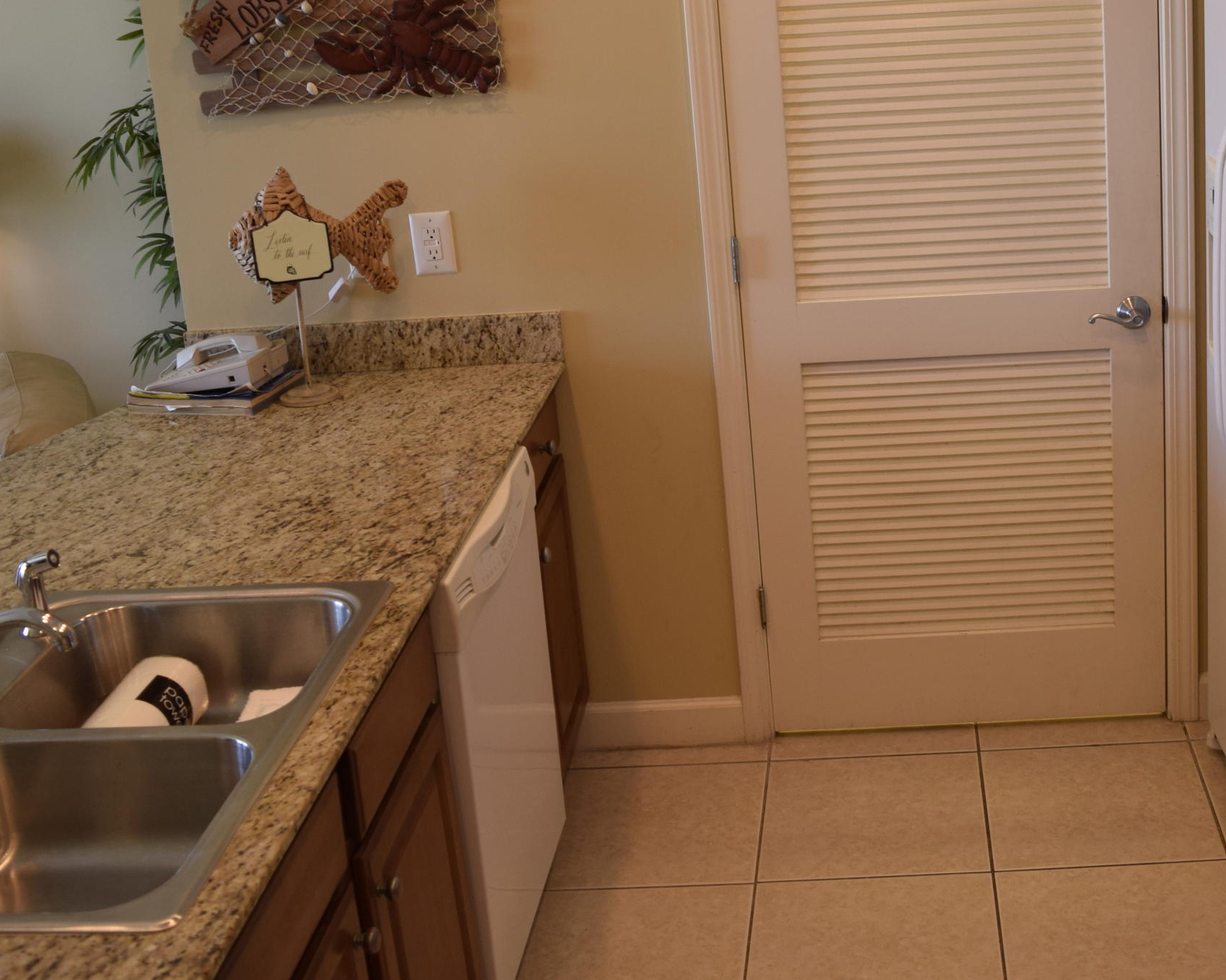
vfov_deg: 33.0
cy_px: 292
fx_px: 1633
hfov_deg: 40.3
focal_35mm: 45
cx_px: 884
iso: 400
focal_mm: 18
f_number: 5
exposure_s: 1/100
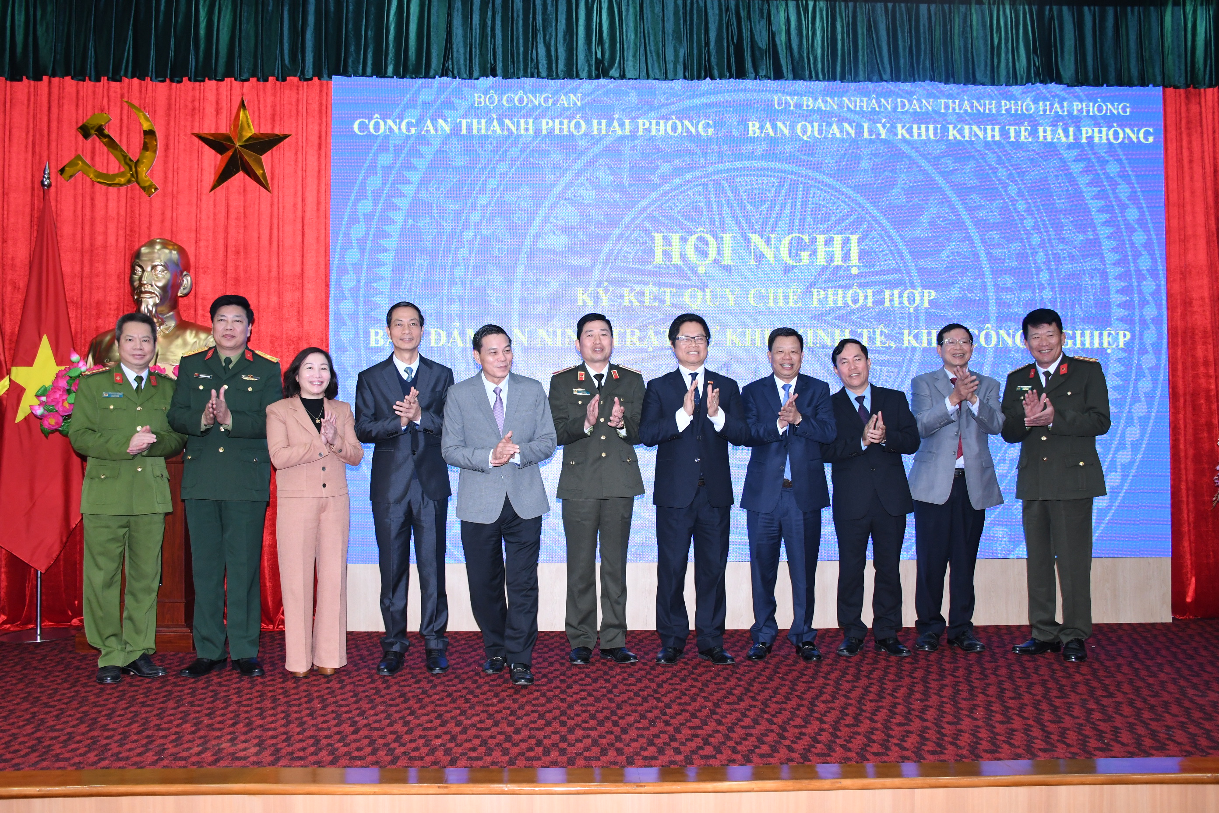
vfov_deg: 43.6
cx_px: 610
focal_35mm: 30
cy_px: 406
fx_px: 1016
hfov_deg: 61.9
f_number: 5.6
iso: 1600
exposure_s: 1/200
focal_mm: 20
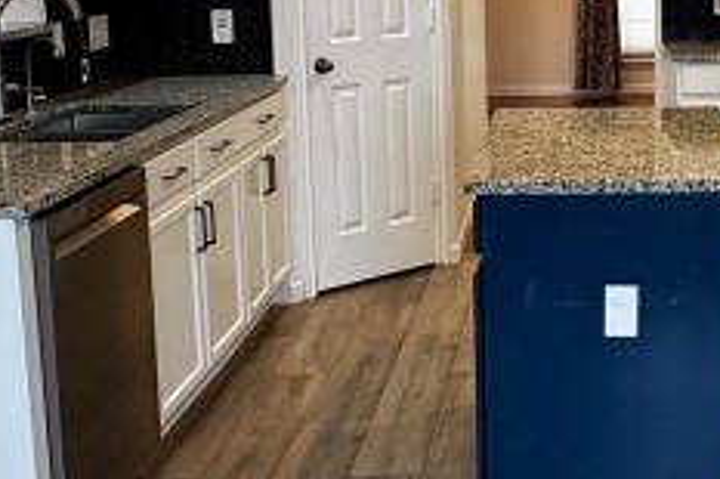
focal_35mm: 64
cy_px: 111
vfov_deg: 21.0
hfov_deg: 30.5
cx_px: 603
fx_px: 1279
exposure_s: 1/60
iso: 160
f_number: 2.2
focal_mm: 2.22
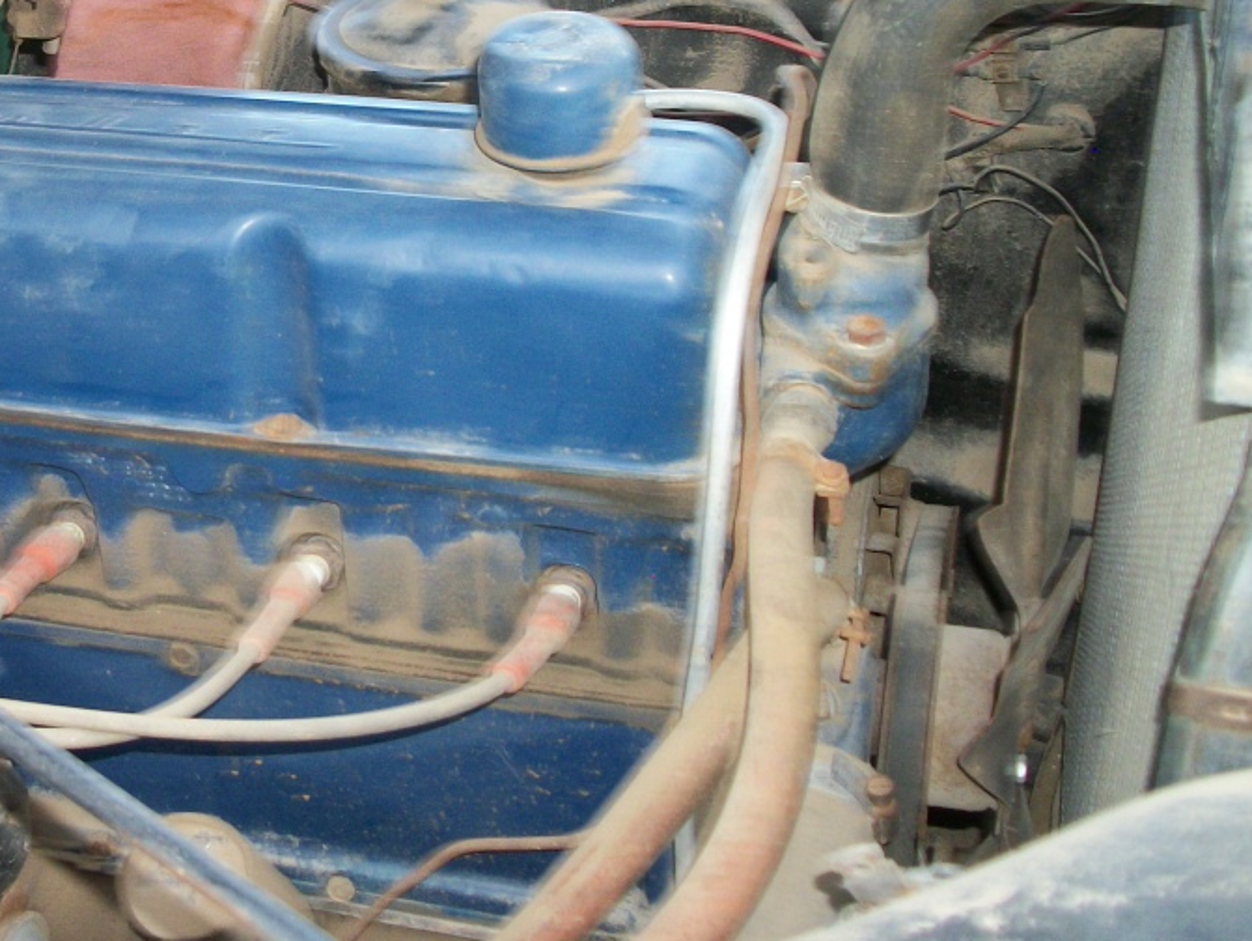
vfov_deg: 23.8
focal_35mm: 61
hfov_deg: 30.6
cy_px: 235
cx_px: 196
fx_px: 2207
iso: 80
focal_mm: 5.7
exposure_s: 1/30
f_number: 2.9
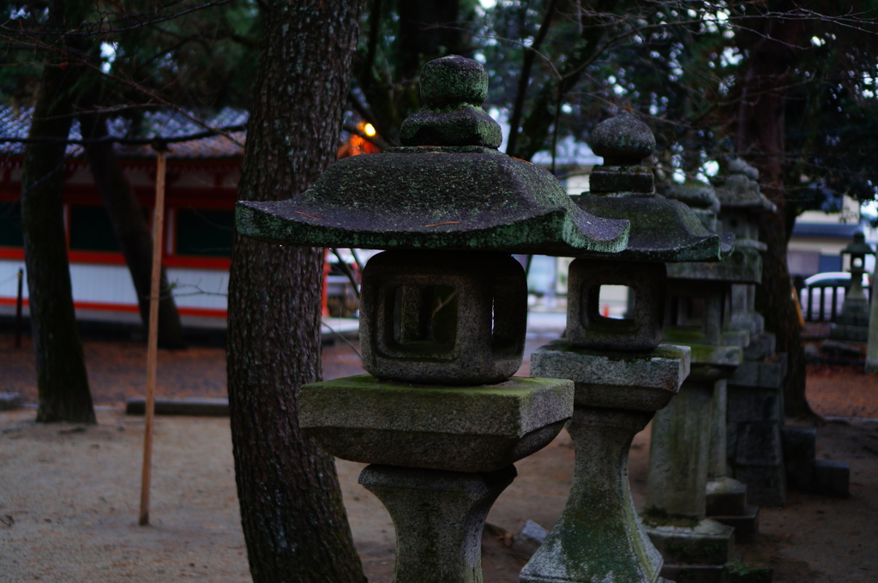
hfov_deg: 37.9
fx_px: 1279
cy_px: 292
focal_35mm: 52
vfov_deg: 25.7
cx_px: 439
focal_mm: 35
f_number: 1.8
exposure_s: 1/10
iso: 100
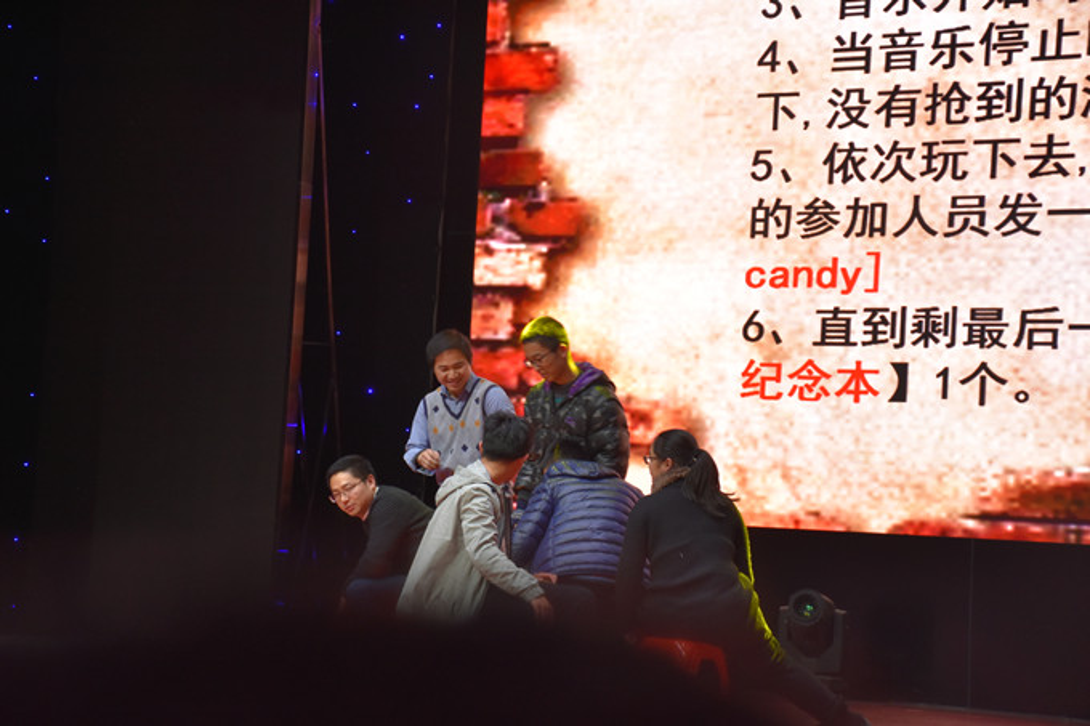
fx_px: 2997
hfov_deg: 20.6
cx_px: 545
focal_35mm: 99
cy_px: 363
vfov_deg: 13.8
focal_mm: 66
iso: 800
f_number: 5
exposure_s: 1/80
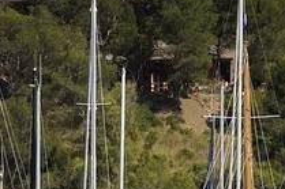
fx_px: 9105
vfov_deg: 1.2
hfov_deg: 1.8
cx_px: 927
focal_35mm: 1151
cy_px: 106
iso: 200
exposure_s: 1/640
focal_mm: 150
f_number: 9
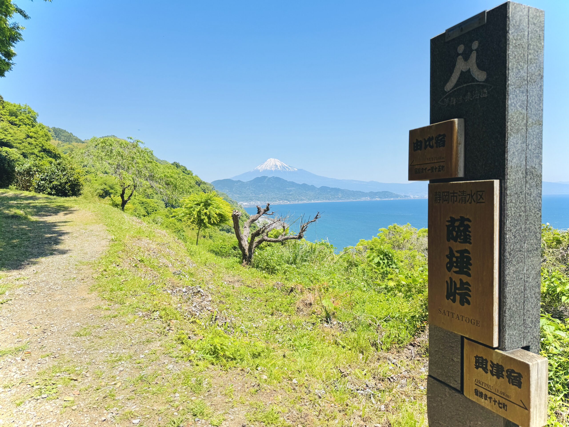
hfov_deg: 71.6
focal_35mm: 24
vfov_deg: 56.8
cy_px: 214
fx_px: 394
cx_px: 284
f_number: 1.78
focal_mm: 6.76
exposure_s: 1/4950
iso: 80
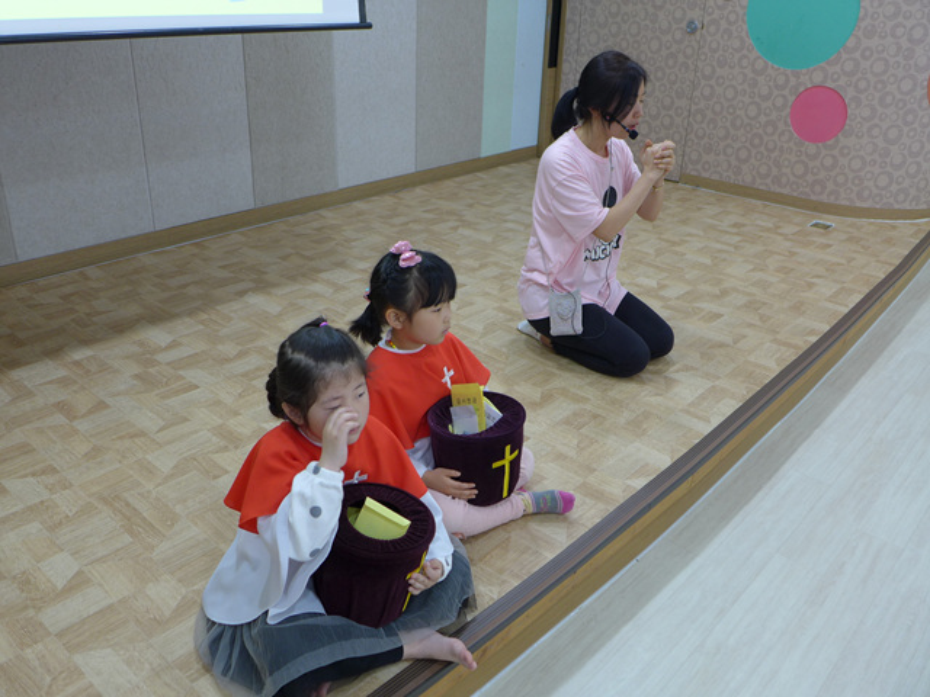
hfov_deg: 60.0
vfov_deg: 46.8
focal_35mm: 30
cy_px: 348
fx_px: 806
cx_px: 465
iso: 100
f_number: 1.5
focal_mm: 5.9
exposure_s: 1/60
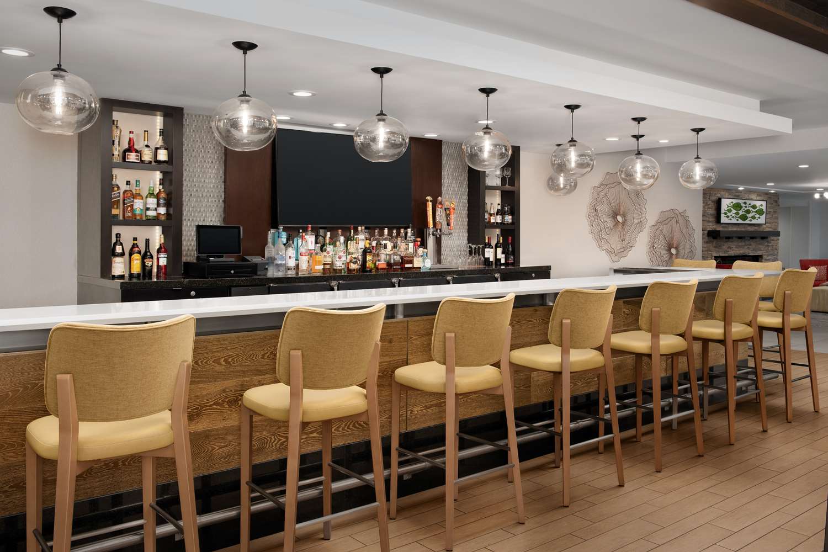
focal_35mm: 32
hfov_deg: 58.7
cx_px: 414
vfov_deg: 41.1
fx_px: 736
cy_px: 276
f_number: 11
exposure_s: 1/100
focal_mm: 32
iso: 400
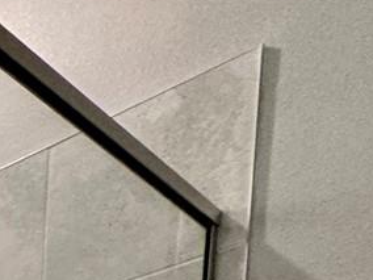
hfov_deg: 14.1
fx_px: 851
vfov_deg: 12.2
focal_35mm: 79
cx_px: -569
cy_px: 769
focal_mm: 2.22
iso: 320
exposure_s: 1/120
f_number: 2.2
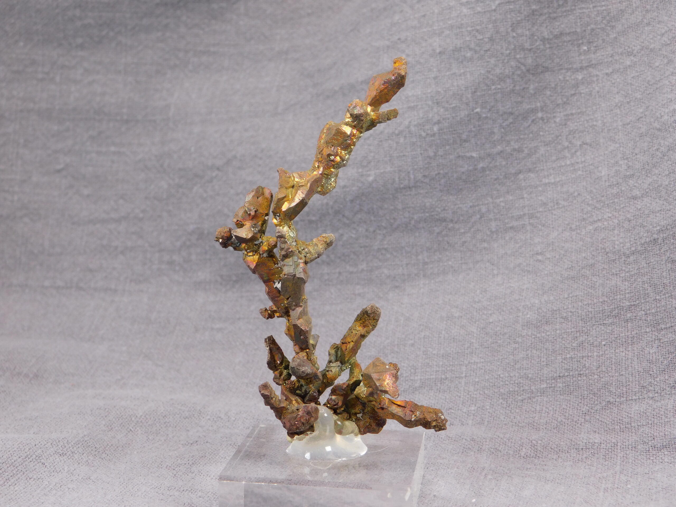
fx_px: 1387
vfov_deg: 20.7
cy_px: 254
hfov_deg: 27.4
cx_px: 338
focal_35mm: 71
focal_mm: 12.6
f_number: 4.3
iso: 125
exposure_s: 1/80
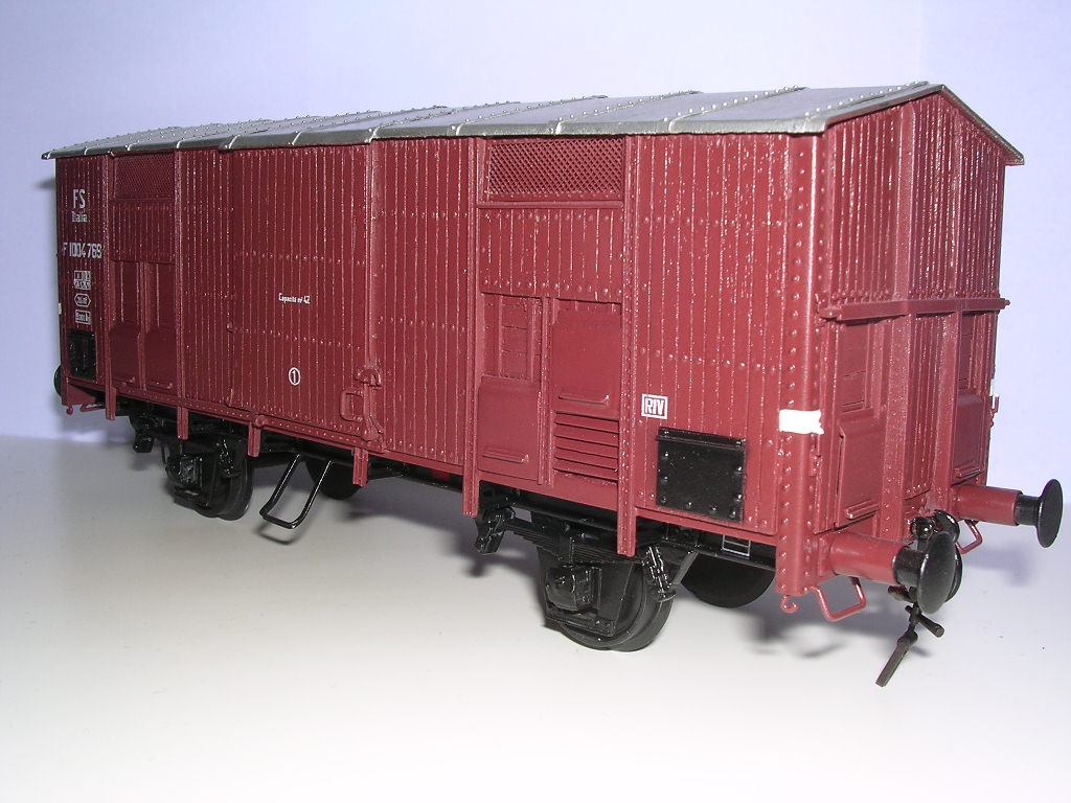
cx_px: 536
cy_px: 402
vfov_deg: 37.7
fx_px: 1176
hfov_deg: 49.0
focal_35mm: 38
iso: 100
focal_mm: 5.8
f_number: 5.6
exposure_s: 1/60.1
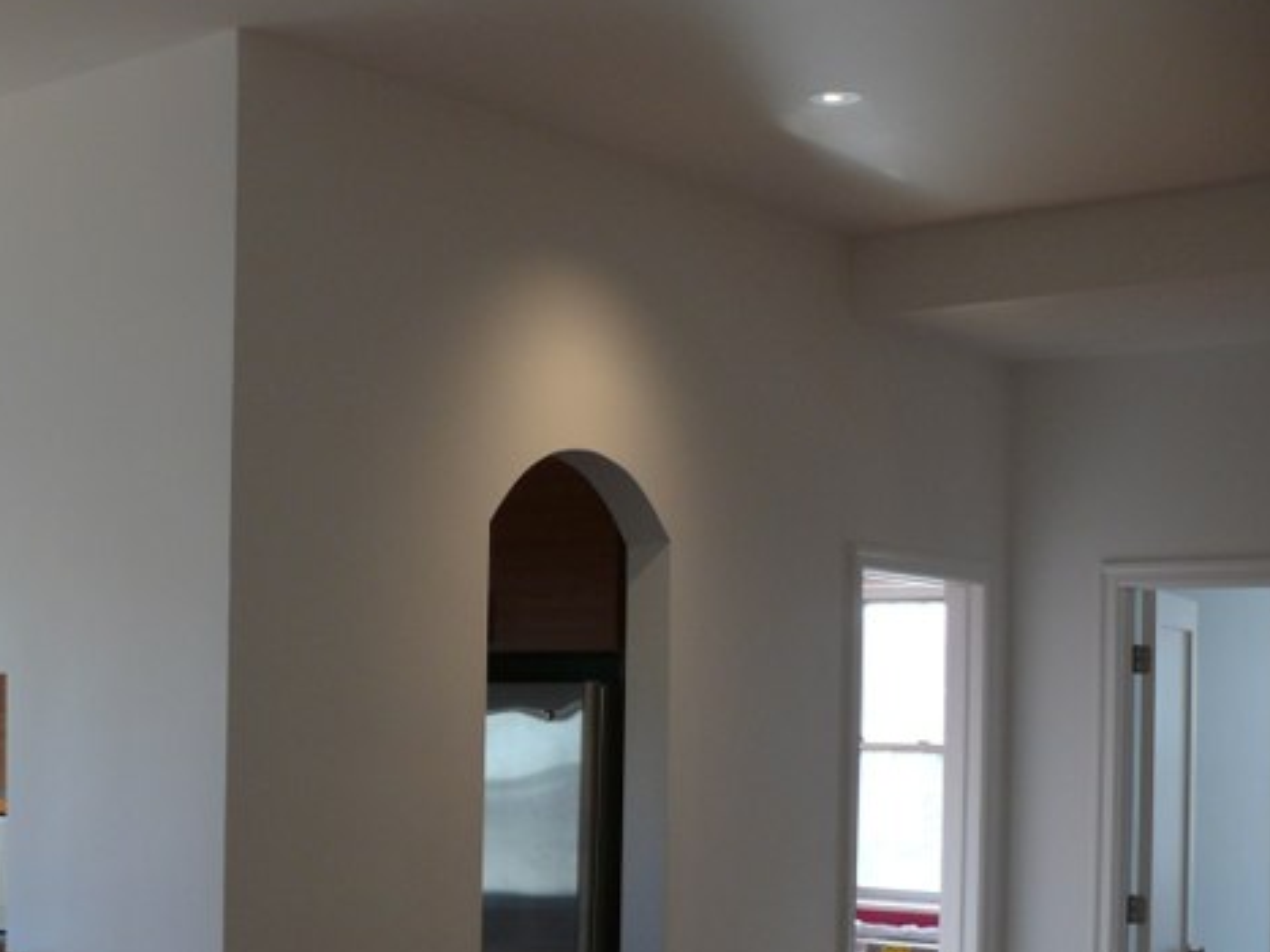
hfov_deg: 31.1
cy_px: 743
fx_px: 2201
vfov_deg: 24.1
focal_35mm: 60
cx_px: 204
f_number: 2.8
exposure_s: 1/60
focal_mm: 7.4
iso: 100
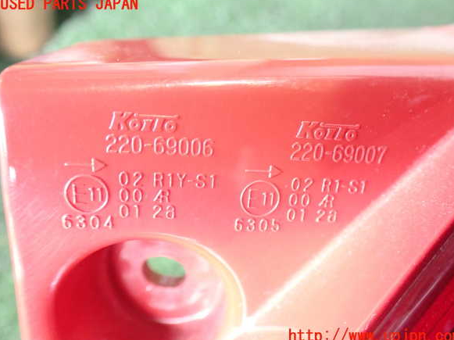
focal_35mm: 31
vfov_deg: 45.4
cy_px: 170
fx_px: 406
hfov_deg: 58.4
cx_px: 231
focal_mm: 5.4
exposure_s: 1/30
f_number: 2.3
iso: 1000
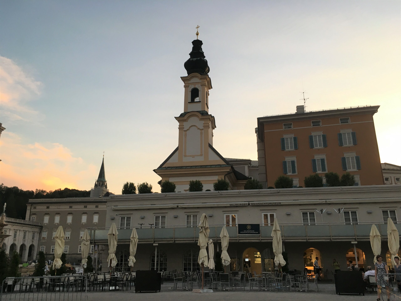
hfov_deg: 61.7
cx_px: 200
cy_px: 150
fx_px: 336
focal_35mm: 29
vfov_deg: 48.2
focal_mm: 4.15
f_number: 2.2
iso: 25
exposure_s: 1/33
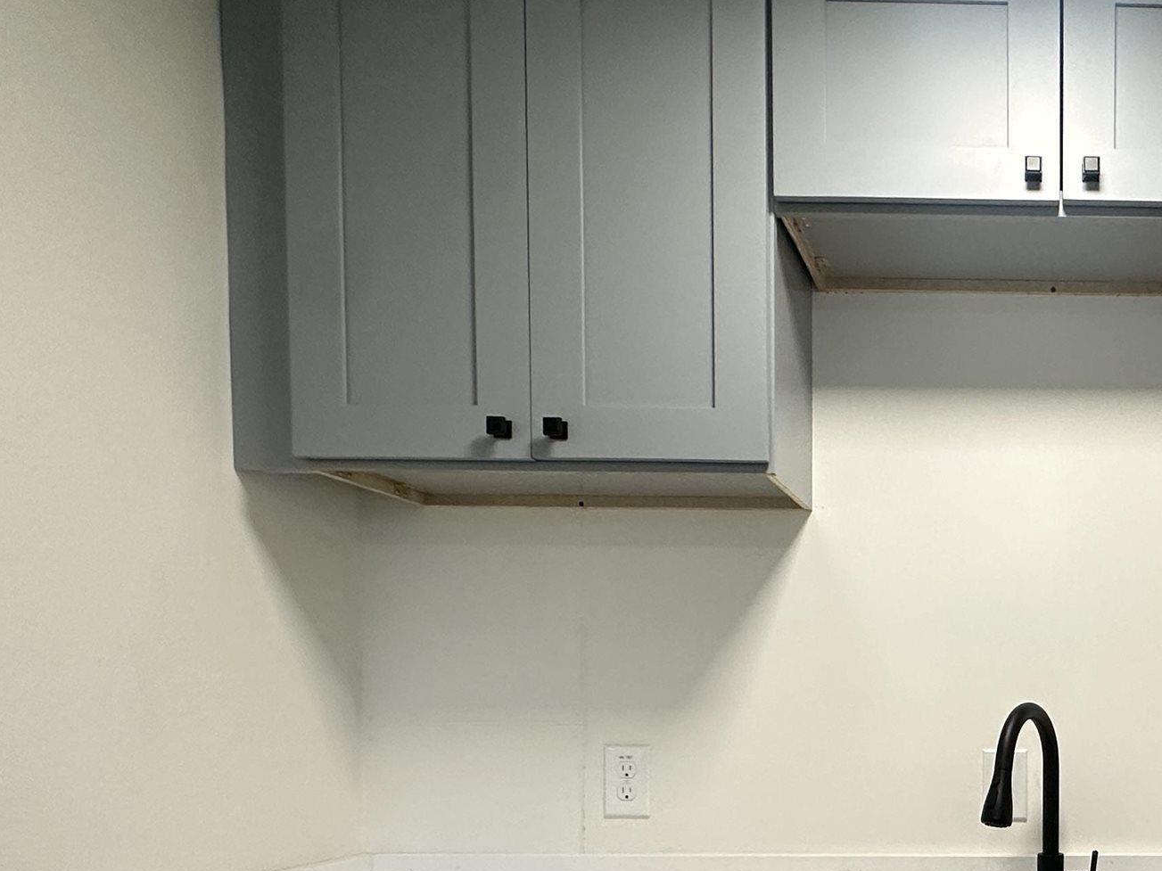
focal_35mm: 33
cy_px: 753
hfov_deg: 48.6
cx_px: 1076
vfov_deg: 40.3
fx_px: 1108
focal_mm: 2.22
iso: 200
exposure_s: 1/120
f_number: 2.2
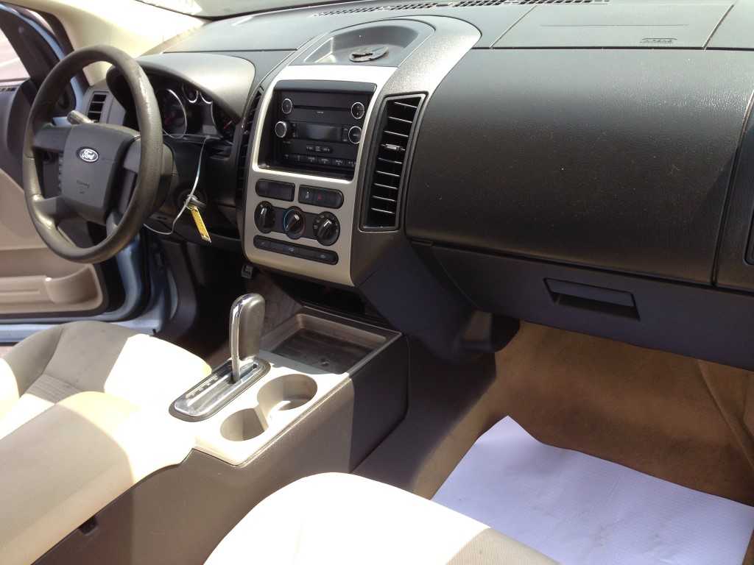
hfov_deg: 55.4
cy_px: 282
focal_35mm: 33
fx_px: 719
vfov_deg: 42.9
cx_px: 377
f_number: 2.4
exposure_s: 1/259
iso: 50
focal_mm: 4.12
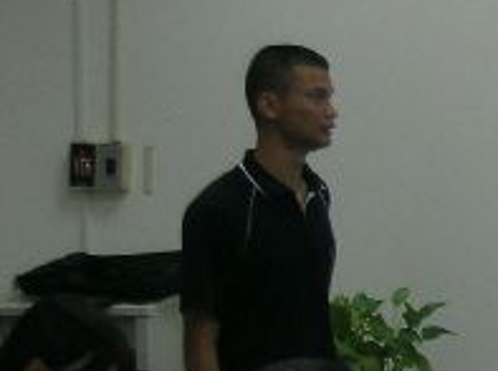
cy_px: 298
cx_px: 991
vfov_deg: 6.4
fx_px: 3332
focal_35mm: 232
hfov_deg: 8.1
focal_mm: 11.8
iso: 50
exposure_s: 1/30
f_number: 3.6
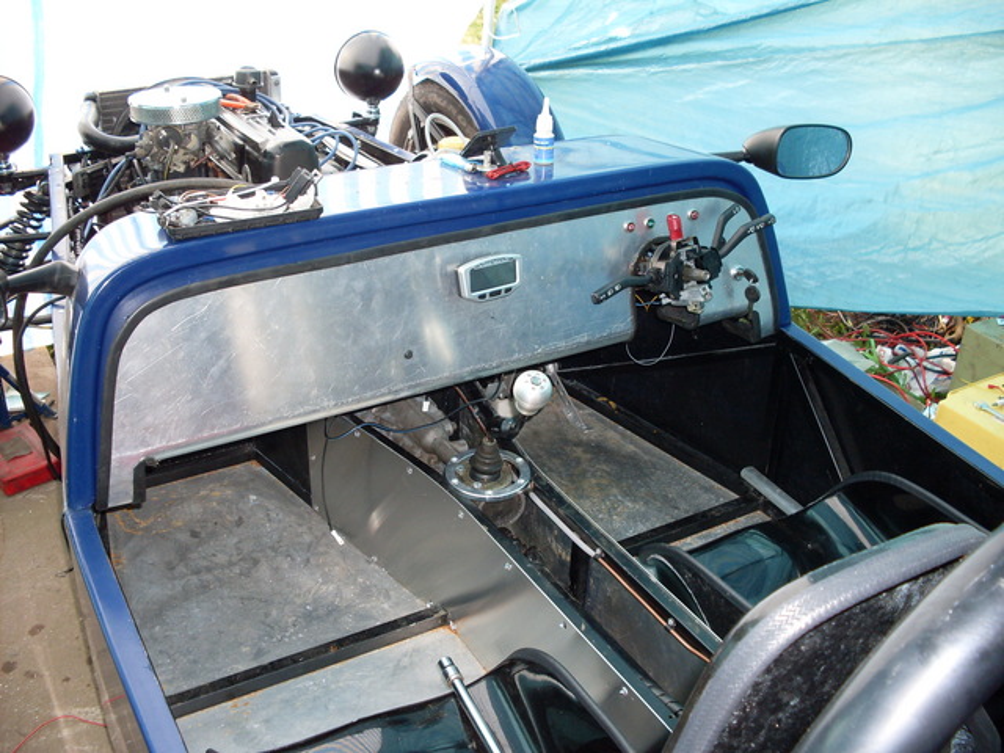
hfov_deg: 49.0
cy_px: 376
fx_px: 1102
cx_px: 502
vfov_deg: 37.7
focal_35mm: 38
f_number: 2.8
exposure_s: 1/45
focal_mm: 6.3
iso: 100
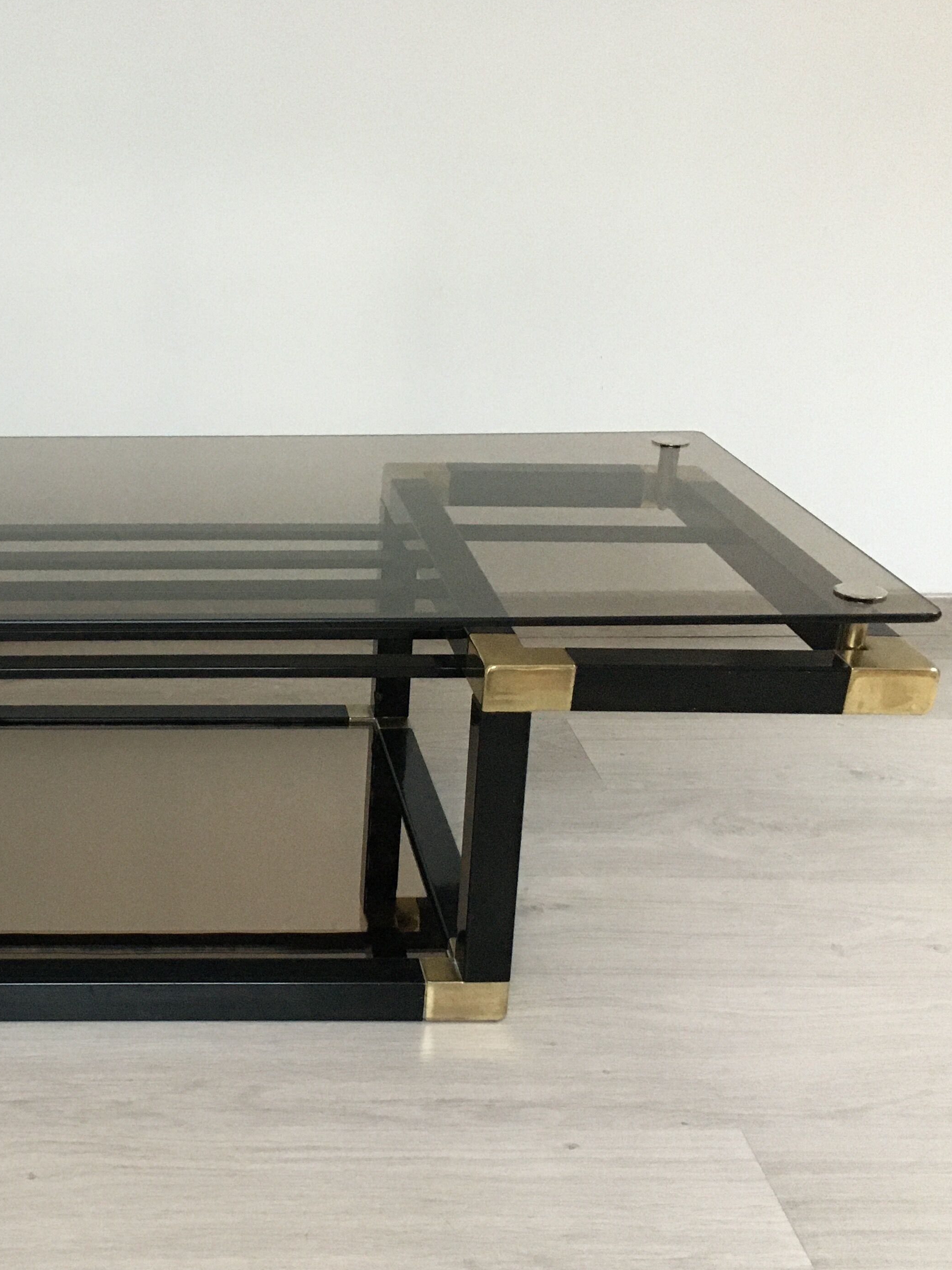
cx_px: 165
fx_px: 1540
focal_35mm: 42
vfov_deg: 44.8
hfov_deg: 33.2
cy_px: 678
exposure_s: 1/25
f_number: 2.2
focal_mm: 4.15
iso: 250
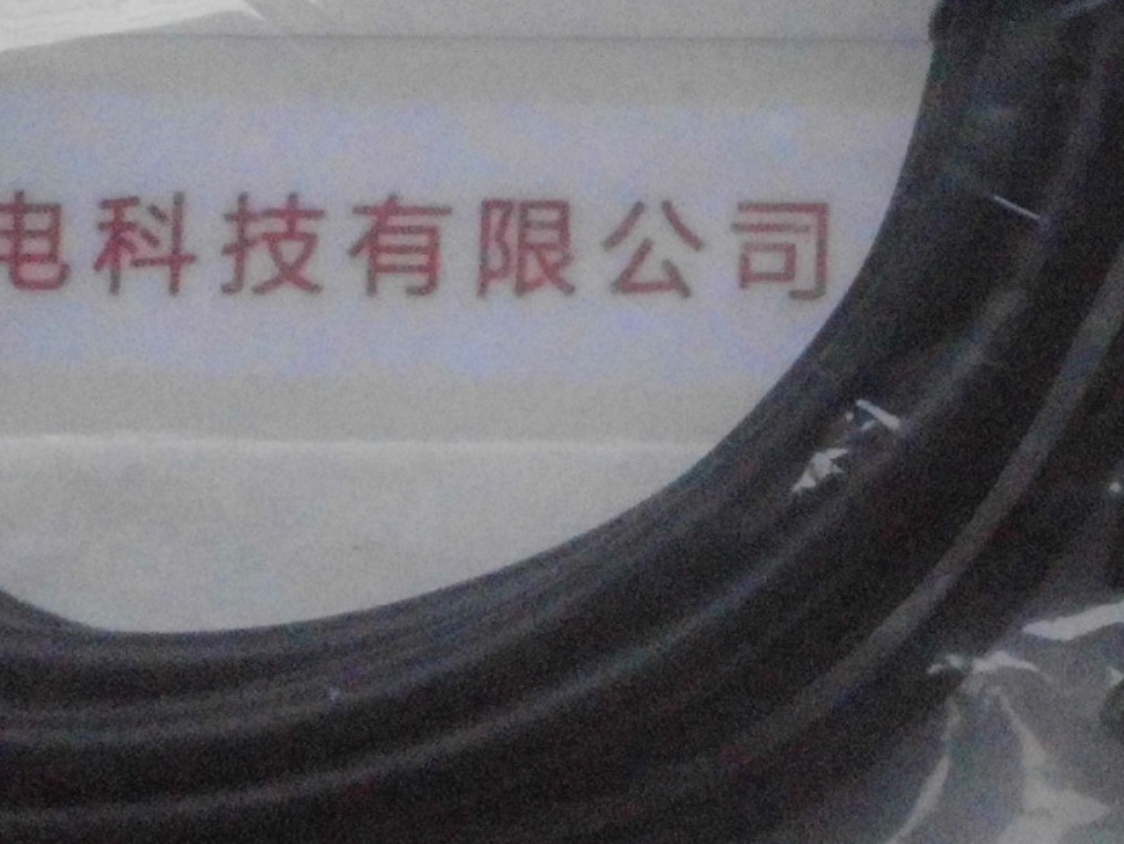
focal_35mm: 90
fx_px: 2923
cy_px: -72
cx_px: 1175
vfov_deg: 16.0
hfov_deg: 20.9
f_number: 3.5
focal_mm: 5.5
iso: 800
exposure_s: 1/60
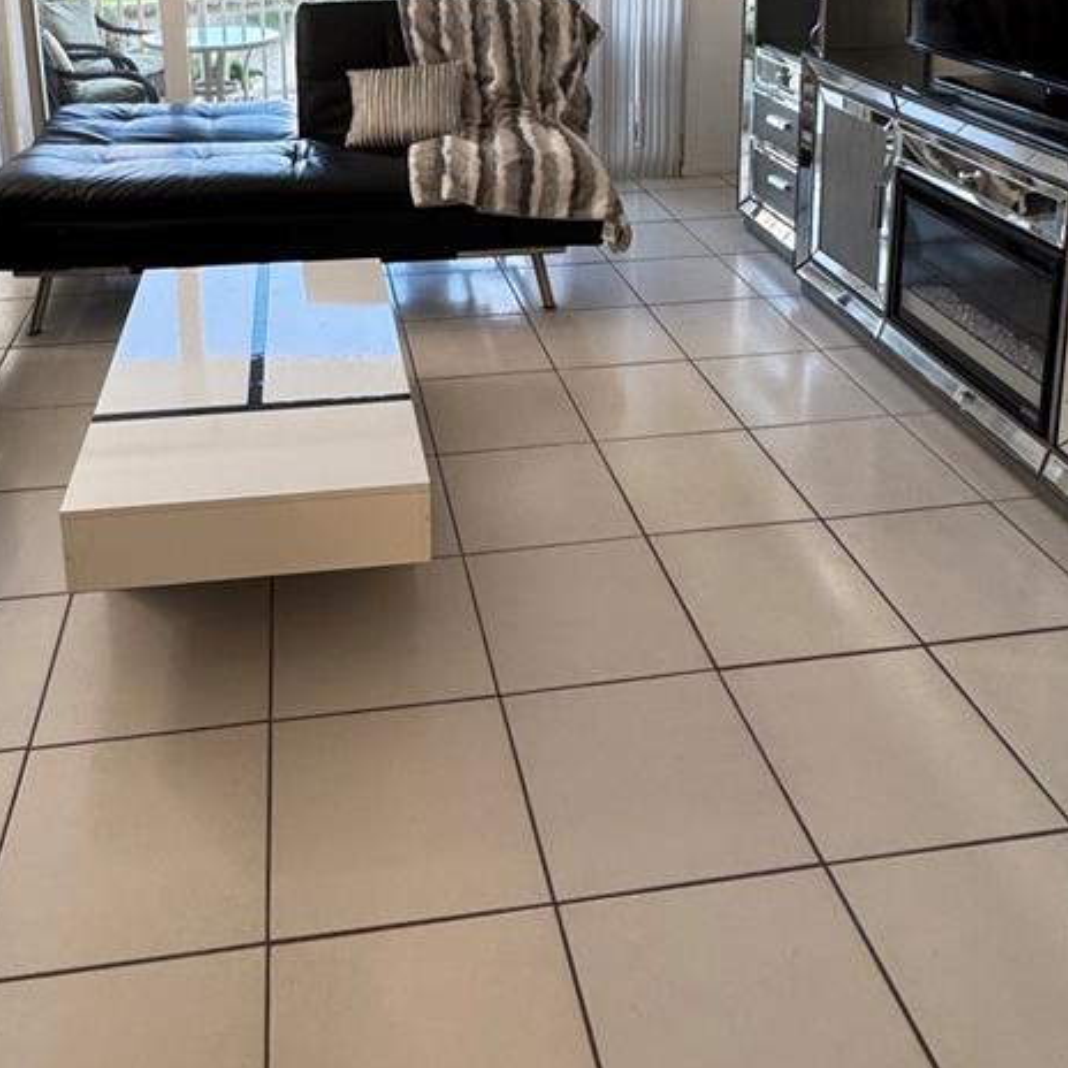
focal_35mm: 32
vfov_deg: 45.6
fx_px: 1117
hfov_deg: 50.8
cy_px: 78
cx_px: 430
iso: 250
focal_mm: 2.22
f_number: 2.2
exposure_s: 1/120
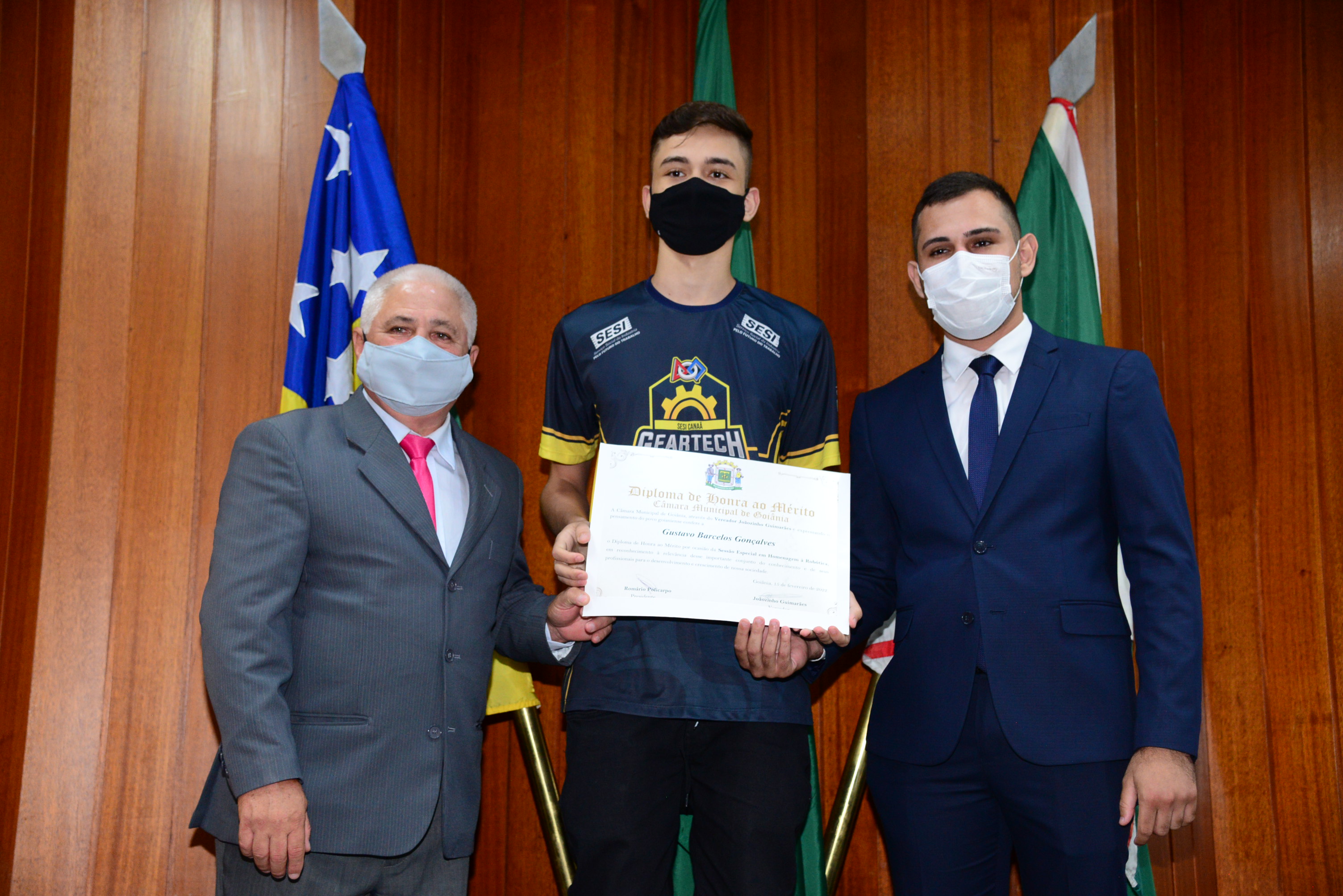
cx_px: 672
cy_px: 448
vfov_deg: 28.1
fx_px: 1791
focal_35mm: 48
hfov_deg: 41.1
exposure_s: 1/125
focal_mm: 48
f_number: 4
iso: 2500
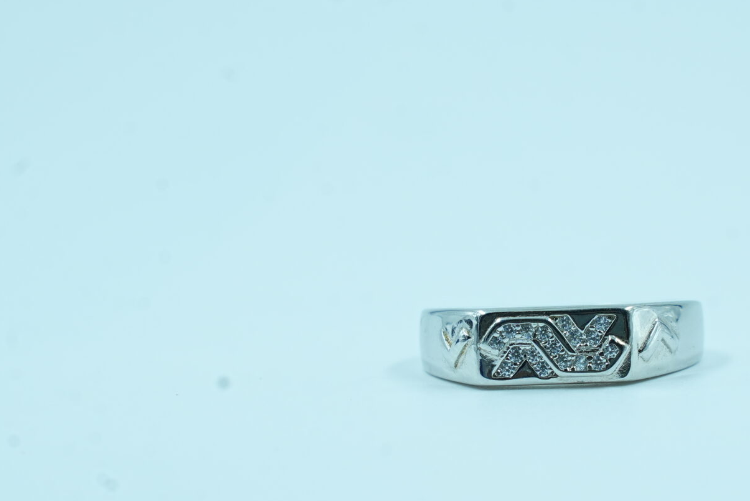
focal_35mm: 223
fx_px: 4647
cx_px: 522
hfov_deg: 9.2
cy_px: 339
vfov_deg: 6.2
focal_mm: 105
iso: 400
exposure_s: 1/125
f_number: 10
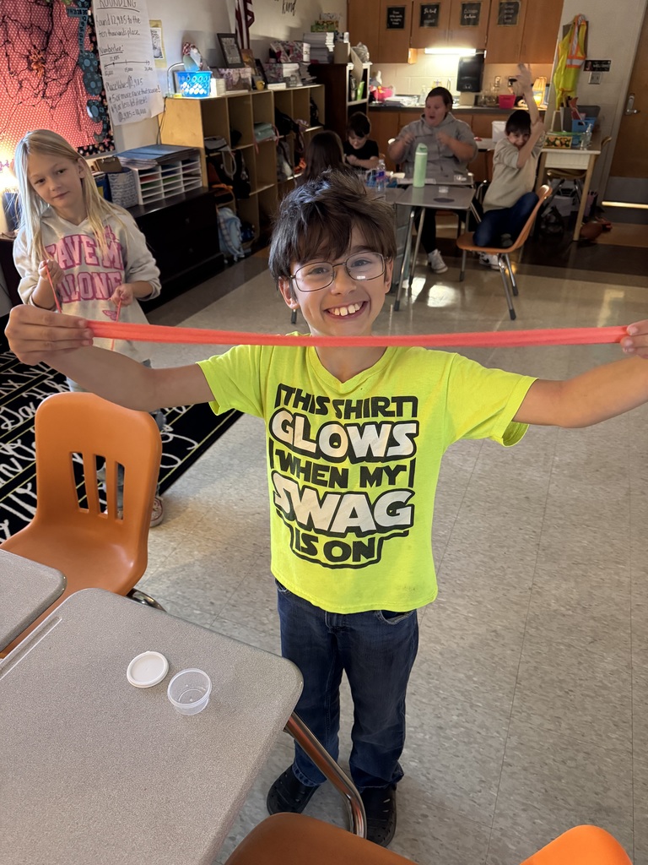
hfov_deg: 56.8
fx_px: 599
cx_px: 324
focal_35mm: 24
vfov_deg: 71.6
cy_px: 432
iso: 800
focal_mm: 6.76
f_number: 1.78
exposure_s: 1/45
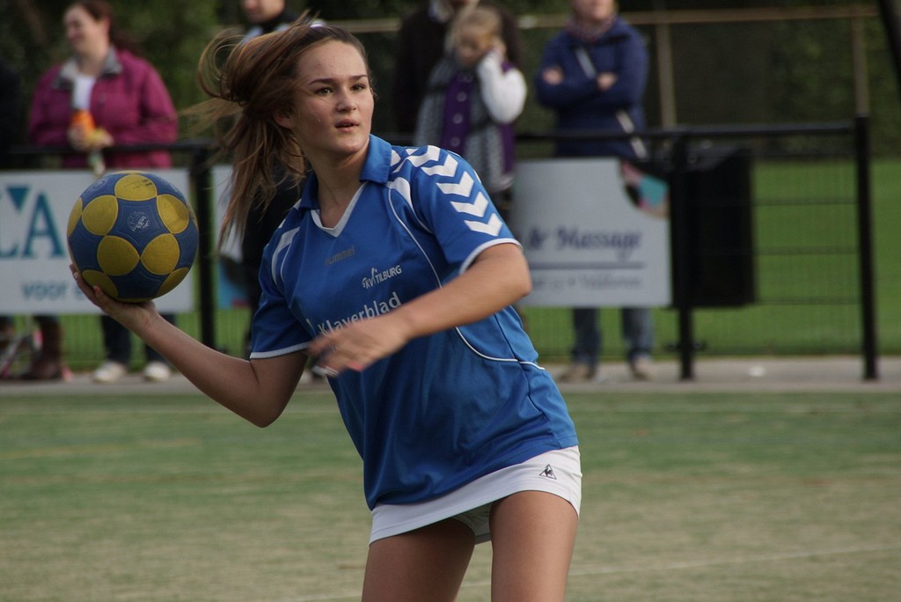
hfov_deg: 5.5
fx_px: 9390
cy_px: 301
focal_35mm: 375
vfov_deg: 3.7
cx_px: 450
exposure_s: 1/250
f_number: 7.1
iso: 200
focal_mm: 250
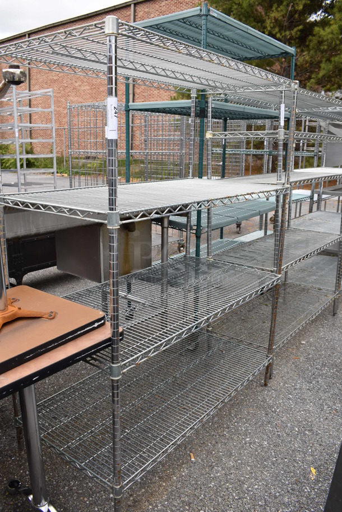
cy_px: 256
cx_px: 171
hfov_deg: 48.0
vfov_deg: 67.3
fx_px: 384
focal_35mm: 27
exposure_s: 1/200
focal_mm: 18
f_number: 6.3
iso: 200
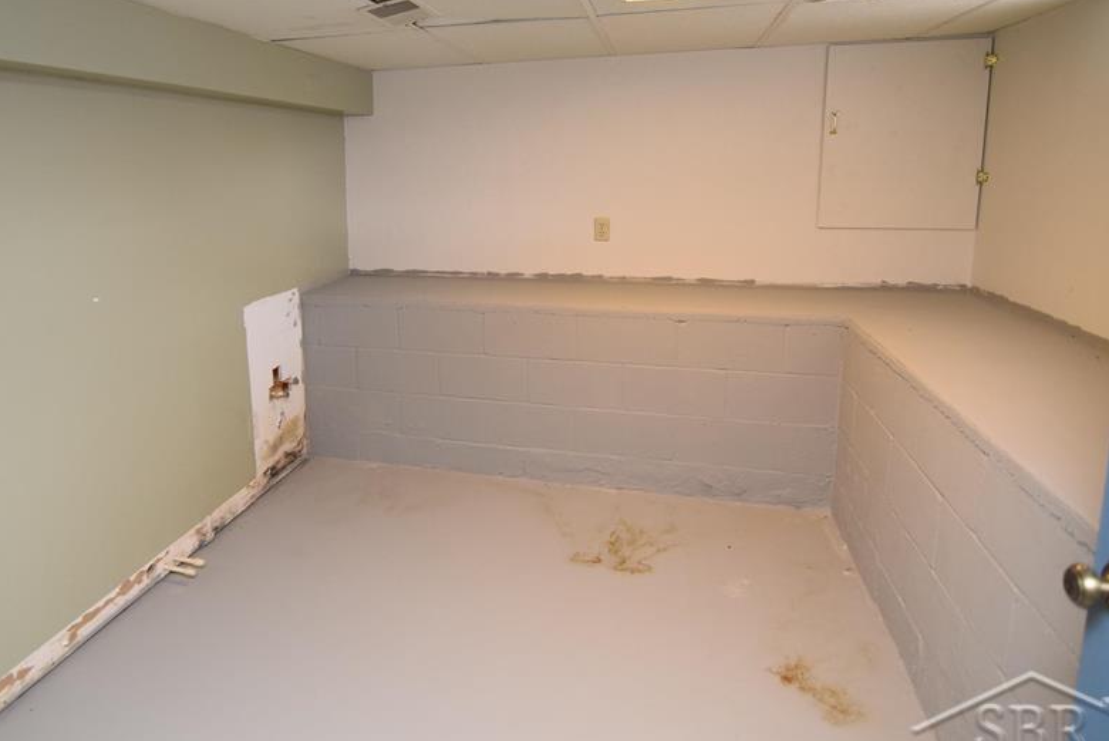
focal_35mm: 22
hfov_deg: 78.6
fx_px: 667
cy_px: 276
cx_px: 451
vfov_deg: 57.3
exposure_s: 1/60
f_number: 2.8
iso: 800
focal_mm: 11
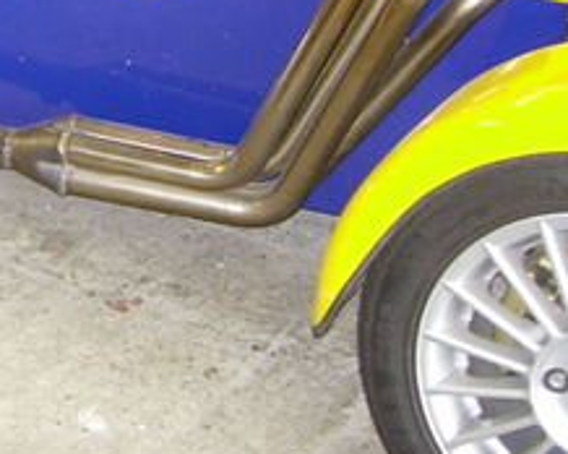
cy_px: -159
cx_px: -130
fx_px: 1831
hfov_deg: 16.8
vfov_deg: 13.5
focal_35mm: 109
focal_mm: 7.8
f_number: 2.8
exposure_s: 1/19.5
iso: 145
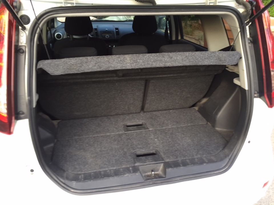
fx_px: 230
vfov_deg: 48.2
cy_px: 102
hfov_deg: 61.7
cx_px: 137
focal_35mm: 29
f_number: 2.2
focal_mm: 4.15
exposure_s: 1/50
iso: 40
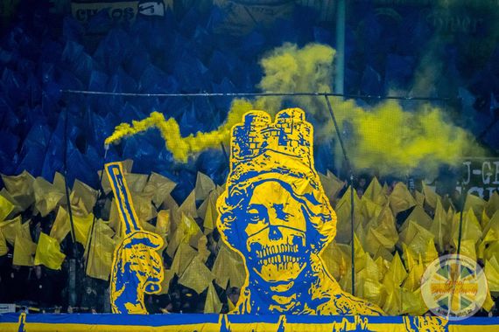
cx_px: 250
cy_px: 166
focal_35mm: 600
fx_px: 8316
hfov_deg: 3.4
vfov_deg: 2.3
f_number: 4
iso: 2000
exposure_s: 1/250
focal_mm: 220
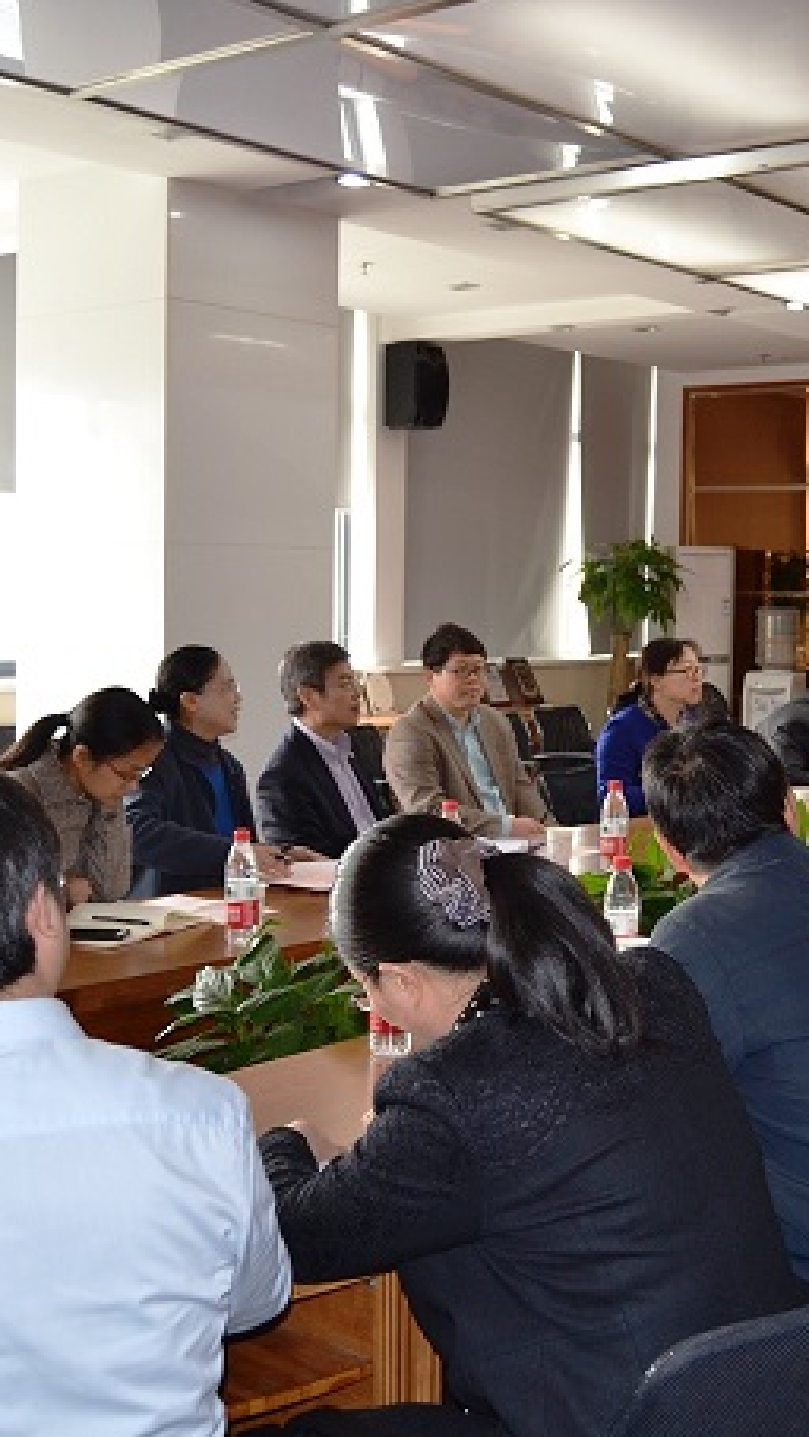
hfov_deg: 27.6
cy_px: 715
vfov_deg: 47.4
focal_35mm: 43
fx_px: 1640
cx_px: 498
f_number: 3.5
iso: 400
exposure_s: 1/60
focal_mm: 18
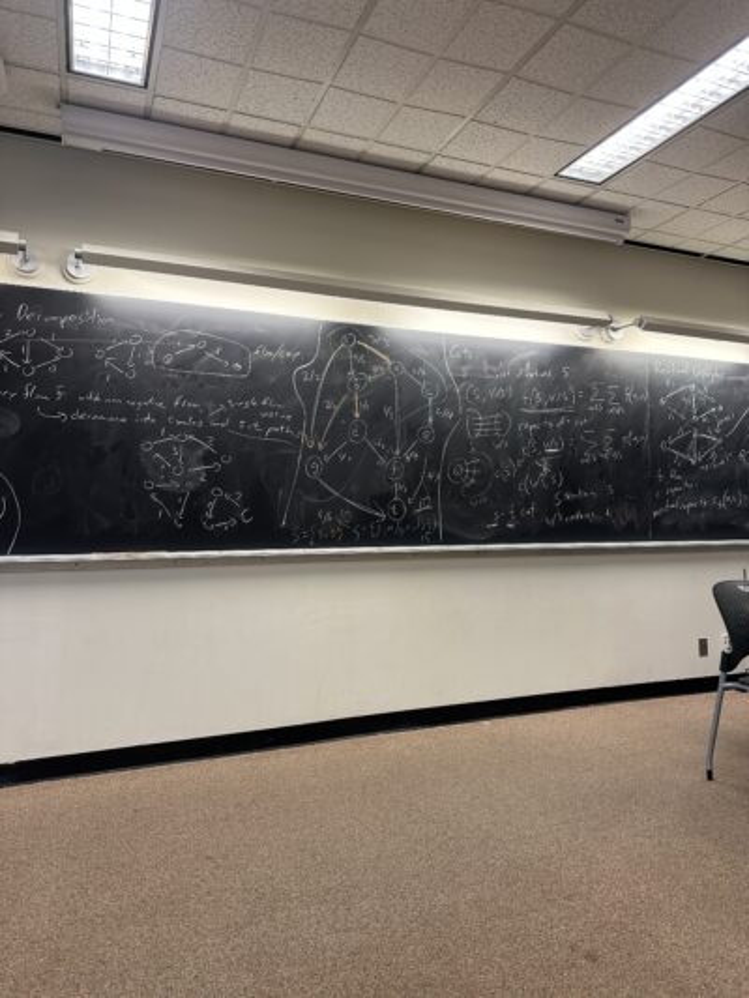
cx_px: 374
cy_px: 499
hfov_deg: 56.8
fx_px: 692
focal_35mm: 24
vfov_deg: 71.6
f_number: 1.78
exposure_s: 1/60
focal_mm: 6.86
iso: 160
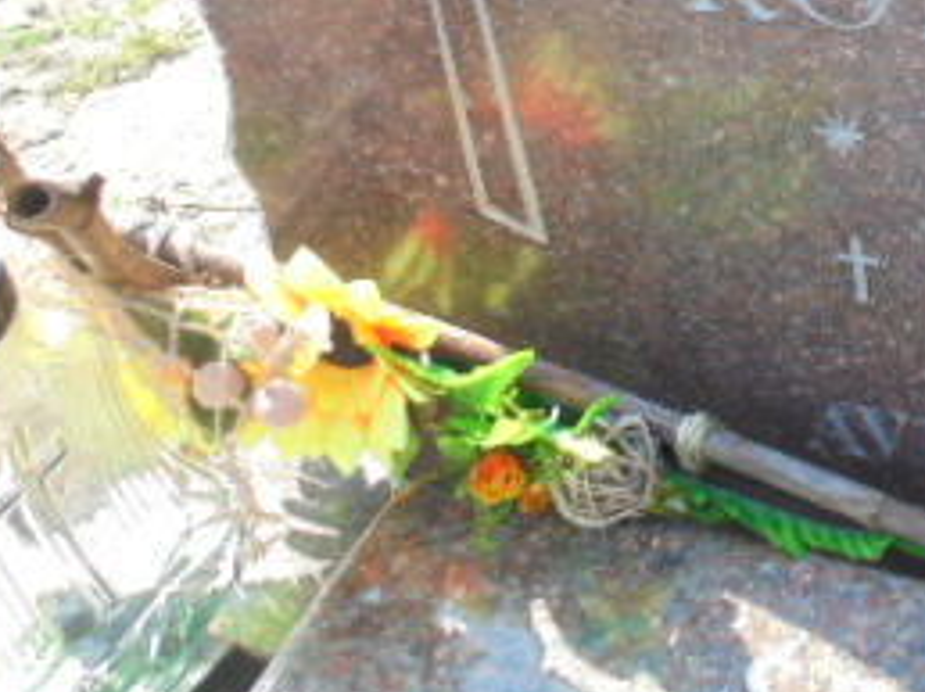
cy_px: 25
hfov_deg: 25.0
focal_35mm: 72
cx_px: 1040
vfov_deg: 19.9
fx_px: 1922
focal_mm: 5.3
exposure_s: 1/160
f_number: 3.7
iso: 100
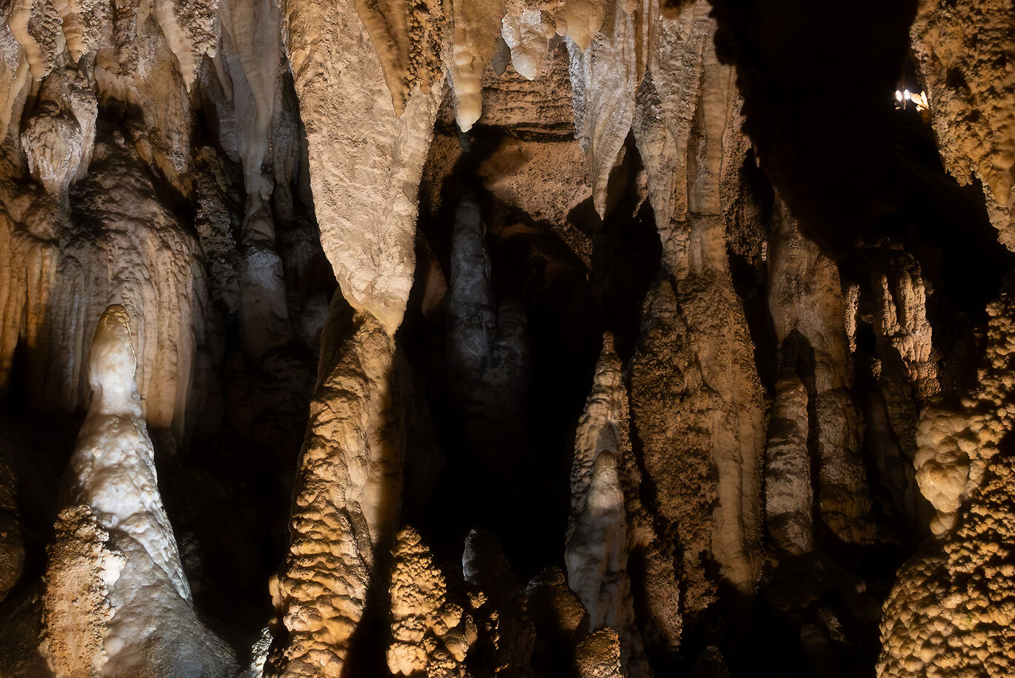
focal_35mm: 61
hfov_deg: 32.9
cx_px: 479
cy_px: 291
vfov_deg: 22.3
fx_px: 1721
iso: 12800
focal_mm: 35
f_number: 8
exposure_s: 1/125
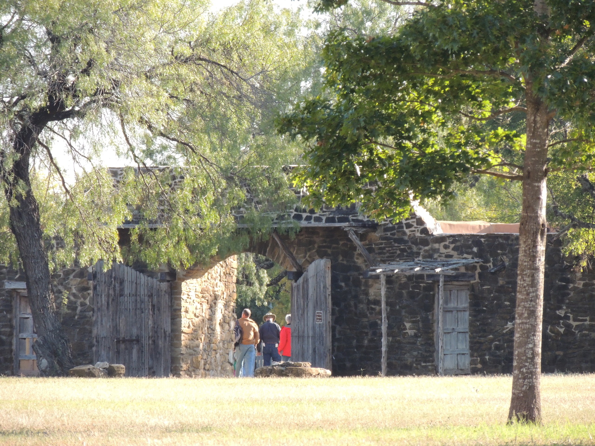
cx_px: 298
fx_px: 8594
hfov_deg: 4.0
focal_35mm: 500
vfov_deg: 3.0
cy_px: 223
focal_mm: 89.1
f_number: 4.9
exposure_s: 1/400
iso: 400
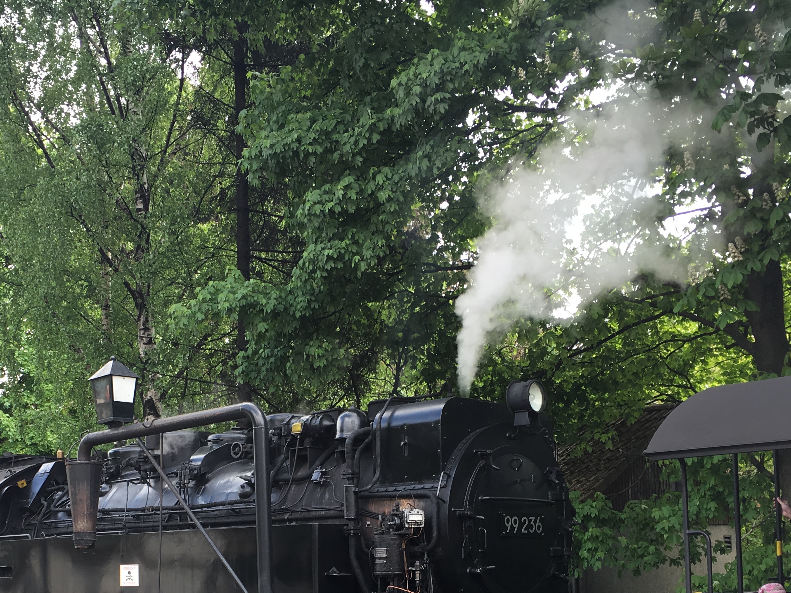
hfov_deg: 36.6
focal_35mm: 52
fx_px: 1188
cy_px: 523
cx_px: 291
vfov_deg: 27.1
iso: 25
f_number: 2.2
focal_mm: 4.15
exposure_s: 1/132
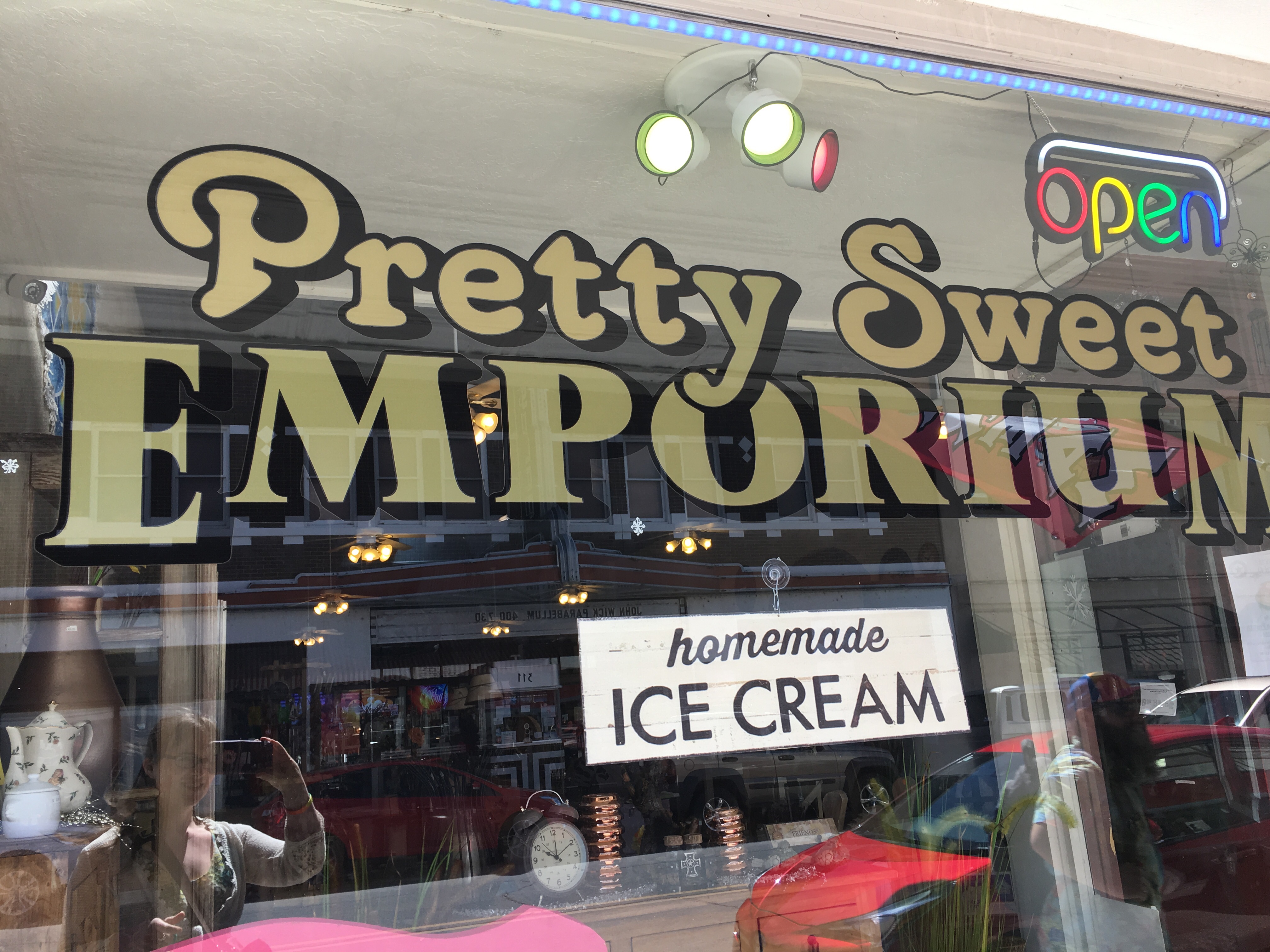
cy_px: 476
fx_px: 1064
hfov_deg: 61.7
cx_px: 635
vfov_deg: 48.2
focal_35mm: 29
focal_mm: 4.15
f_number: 2.2
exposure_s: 1/204
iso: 25
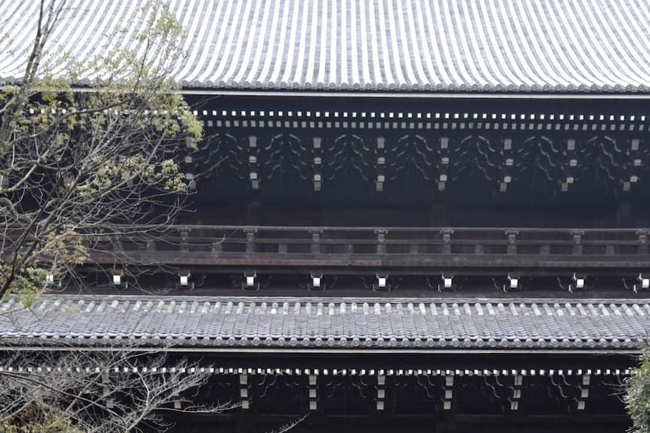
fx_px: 1209
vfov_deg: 20.1
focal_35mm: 67
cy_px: 340
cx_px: 355
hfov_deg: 30.1
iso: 4000
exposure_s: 1/80
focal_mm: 40
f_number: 5.6
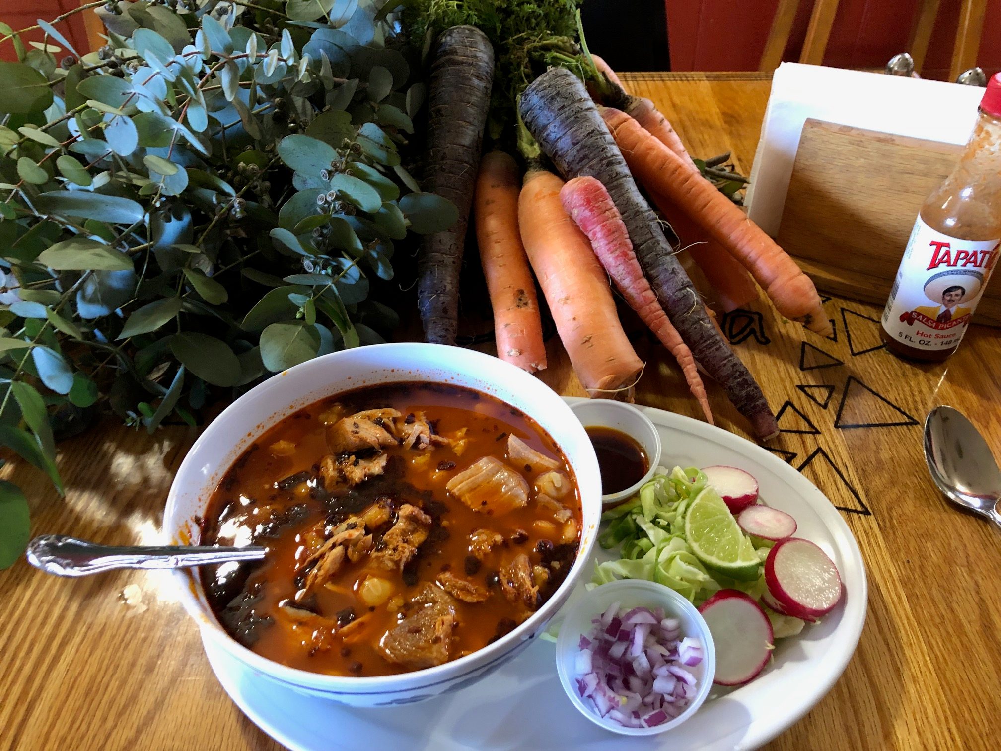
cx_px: 500
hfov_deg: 63.4
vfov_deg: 49.7
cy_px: 376
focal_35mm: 28
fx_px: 810
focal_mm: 4
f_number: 1.8
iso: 100
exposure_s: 1/9
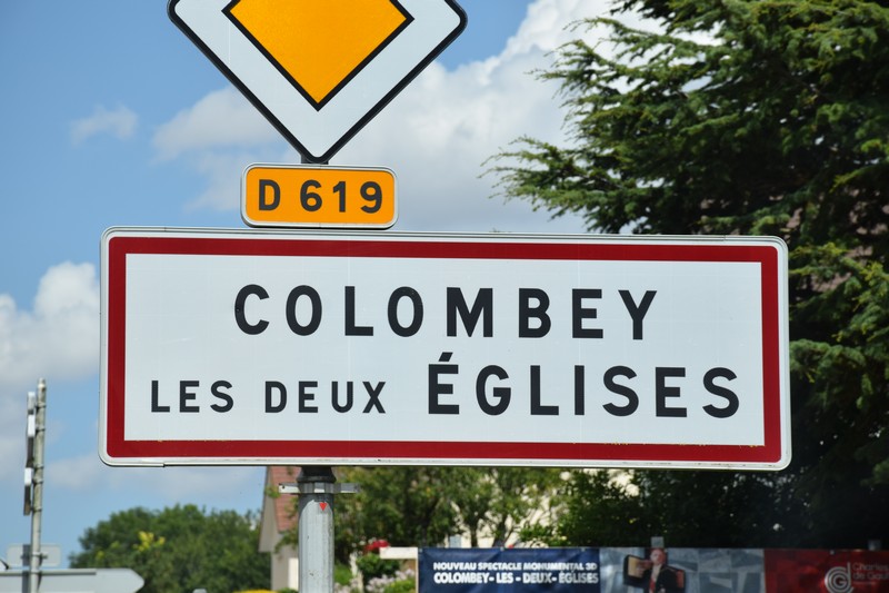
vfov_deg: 8.2
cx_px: 444
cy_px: 296
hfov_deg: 12.2
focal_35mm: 168
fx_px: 4148
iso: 200
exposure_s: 1/500
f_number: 10
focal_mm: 112
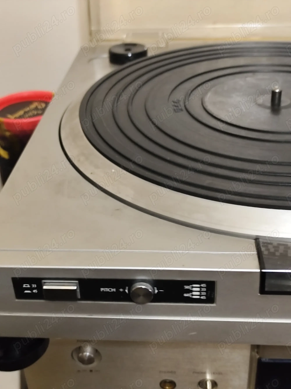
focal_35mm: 46
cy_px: 194
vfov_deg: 41.2
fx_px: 516
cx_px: 146
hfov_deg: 31.5
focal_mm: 6.19
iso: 1600
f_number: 1.65
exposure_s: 1/16.7
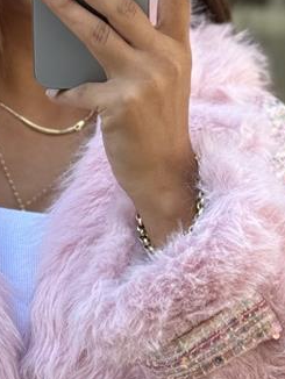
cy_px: 369
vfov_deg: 10.0
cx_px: 84
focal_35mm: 196
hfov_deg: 7.6
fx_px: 2149
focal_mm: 6.76
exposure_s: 1/377
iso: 64
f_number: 1.78
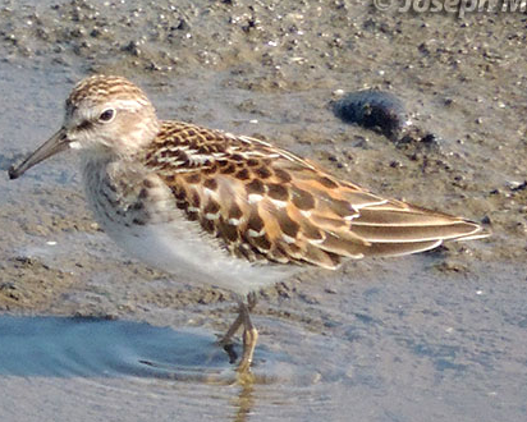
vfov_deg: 1.0
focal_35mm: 1516
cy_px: 298
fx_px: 23657
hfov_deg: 1.3
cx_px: 116
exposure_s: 1/800
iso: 400
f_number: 5.2
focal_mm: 142.6
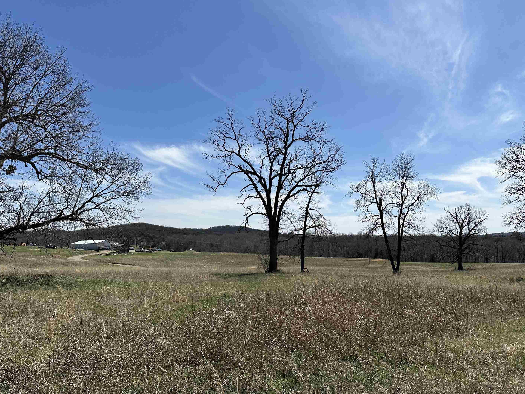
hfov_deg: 67.3
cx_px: 267
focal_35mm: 26
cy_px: 207
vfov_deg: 53.0
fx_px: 394
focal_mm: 6.86
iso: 80
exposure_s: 1/8197
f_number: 1.78
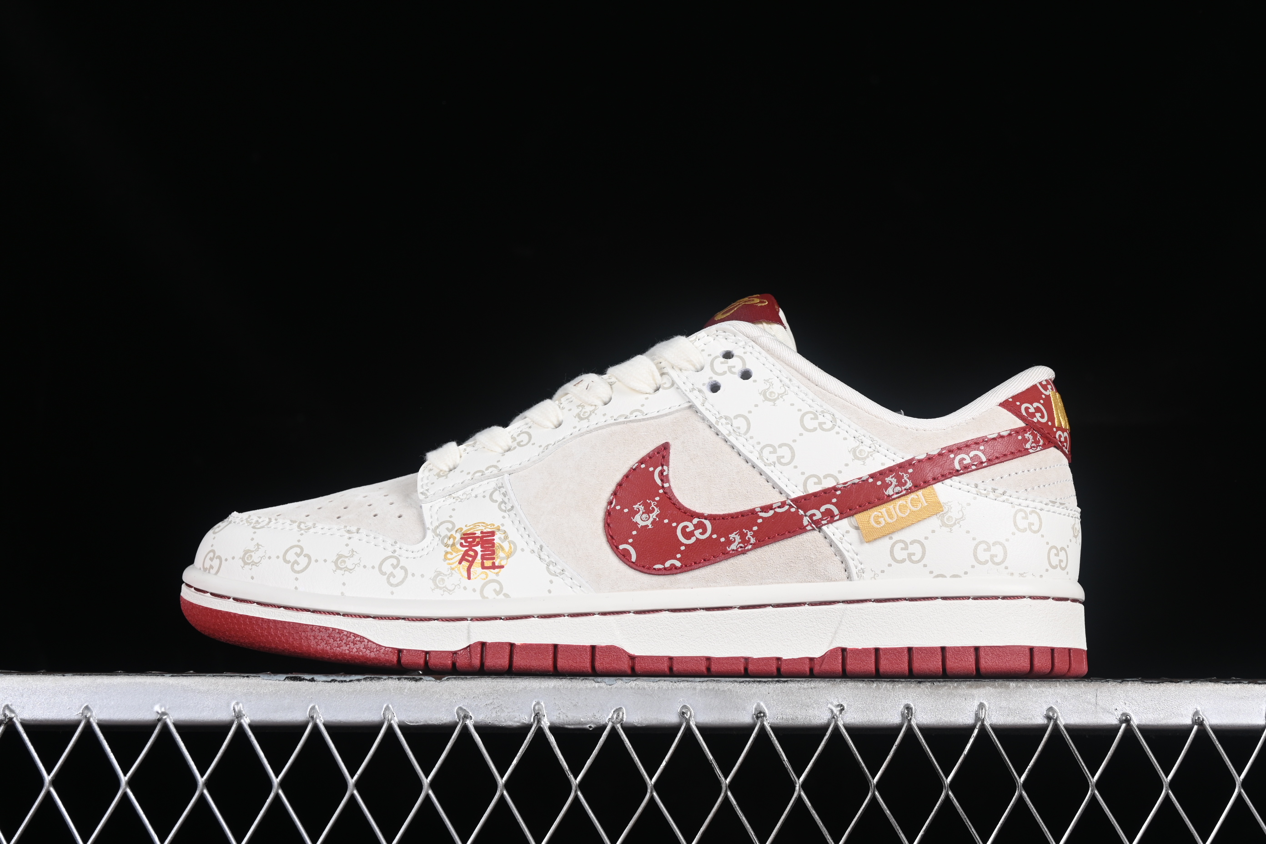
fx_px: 2637
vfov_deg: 18.2
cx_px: 633
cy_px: 422
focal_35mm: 75
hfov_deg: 27.0
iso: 160
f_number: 8
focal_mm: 50
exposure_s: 1/80
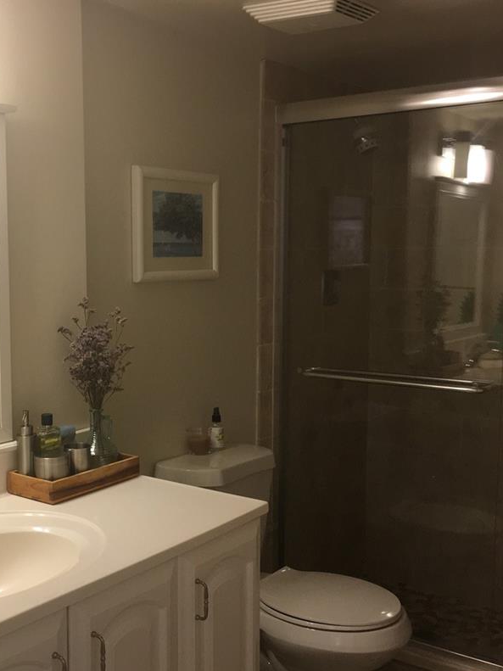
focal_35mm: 44
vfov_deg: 42.9
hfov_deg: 32.5
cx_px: 153
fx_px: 853
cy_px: 360
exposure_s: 1/30
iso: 64
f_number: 2.2
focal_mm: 4.15
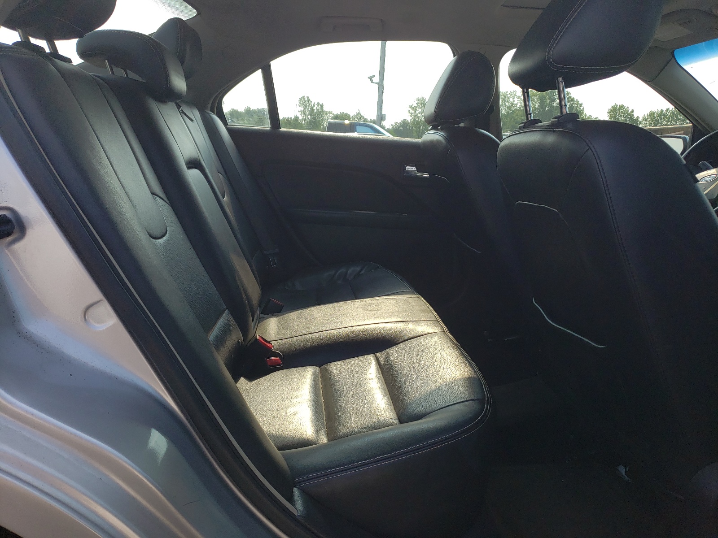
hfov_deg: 67.3
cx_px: 359
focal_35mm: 26
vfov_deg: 53.1
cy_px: 269
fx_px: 539
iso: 50
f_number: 1.5
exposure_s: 1/1667
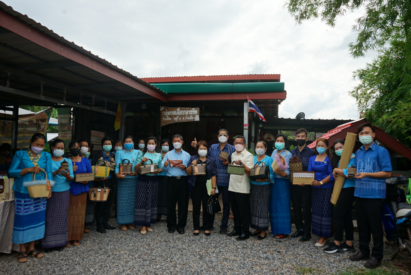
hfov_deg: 65.4
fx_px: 320
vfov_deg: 46.5
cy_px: 138
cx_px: 206
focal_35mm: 28
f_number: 8
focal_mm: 28
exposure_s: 1/125
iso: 100
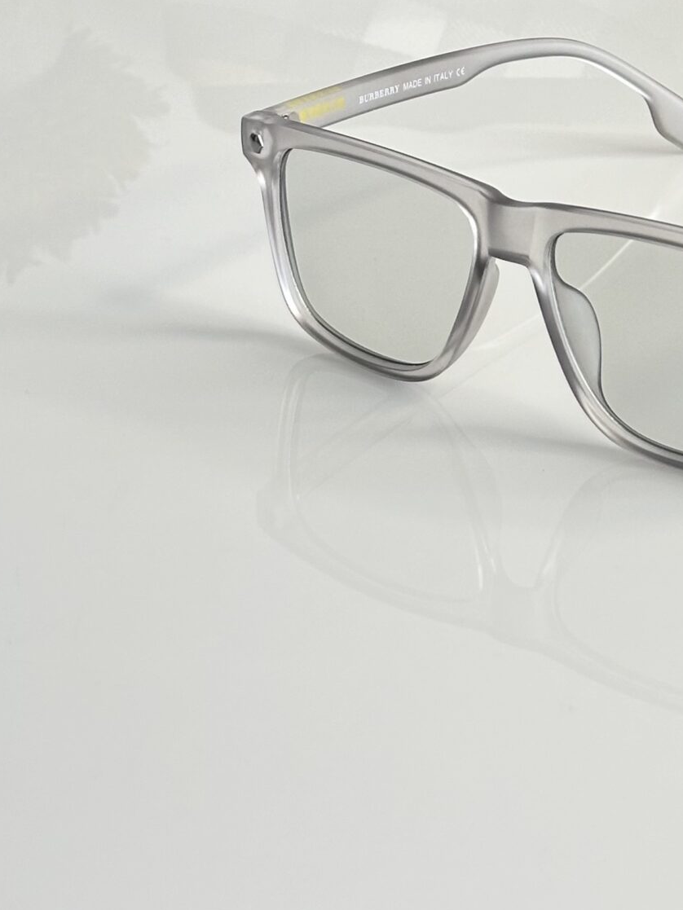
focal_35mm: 110
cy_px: 8
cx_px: 564
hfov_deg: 13.4
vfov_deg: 17.5
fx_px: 2893
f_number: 1.78
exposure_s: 1/60
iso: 100
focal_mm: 6.86
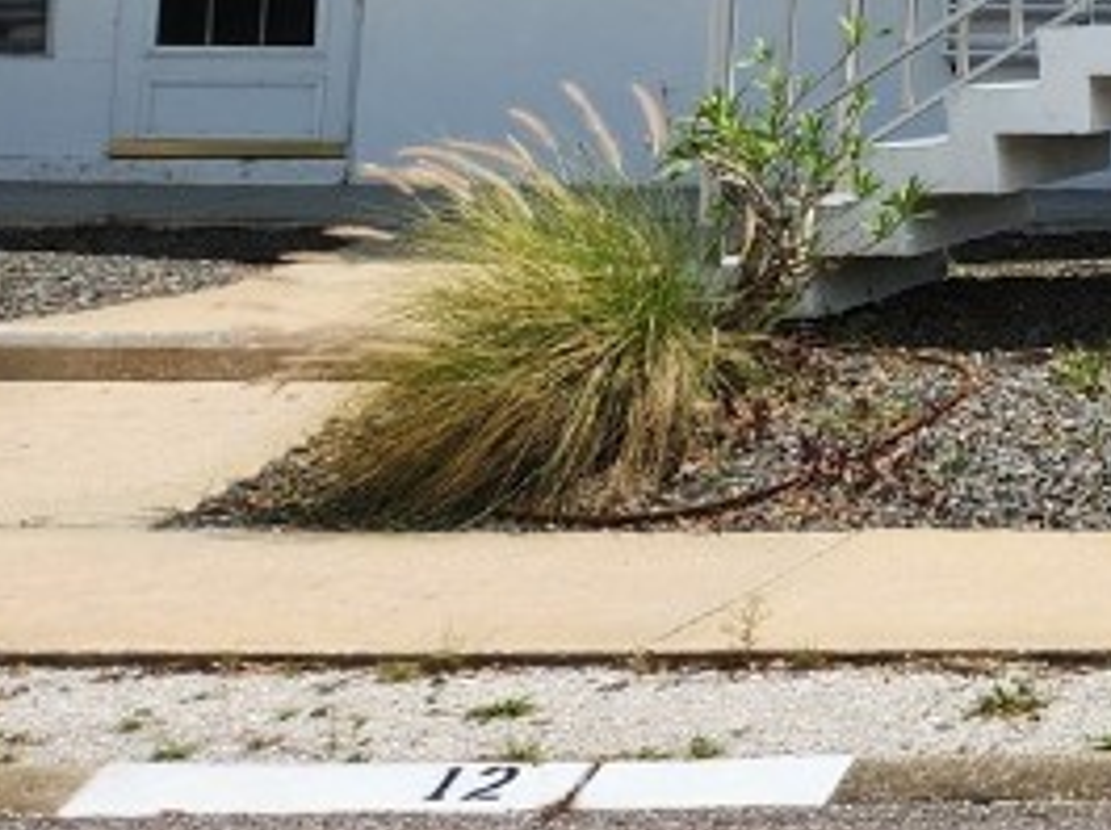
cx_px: 2109
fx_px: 2853
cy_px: -272
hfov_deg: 17.2
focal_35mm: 89
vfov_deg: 15.7
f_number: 1.8
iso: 20
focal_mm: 5.4
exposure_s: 1/2210
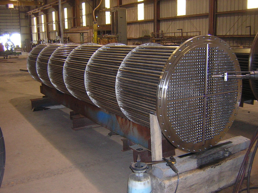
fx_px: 268
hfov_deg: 51.4
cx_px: 129
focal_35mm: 36
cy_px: 96
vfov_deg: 39.7
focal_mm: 4.7
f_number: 2.6
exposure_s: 1/60.1
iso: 400
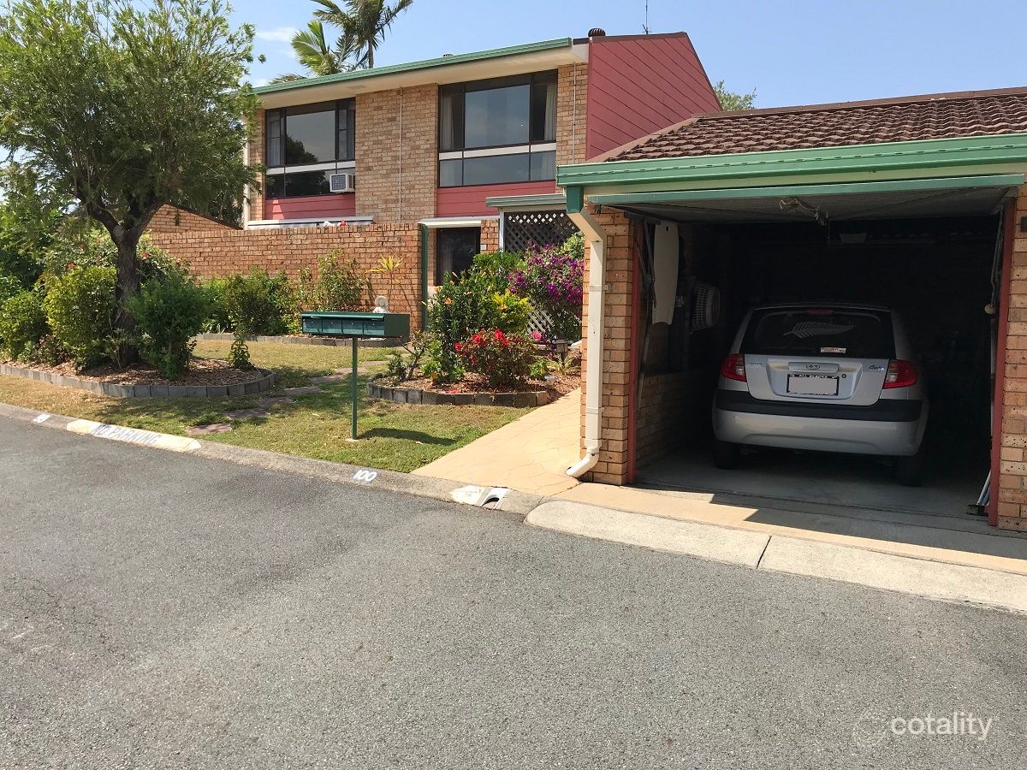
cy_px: 385
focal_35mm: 28
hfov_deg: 63.4
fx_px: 831
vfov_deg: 49.7
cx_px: 514
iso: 20
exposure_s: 1/1709
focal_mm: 3.99
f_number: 1.8
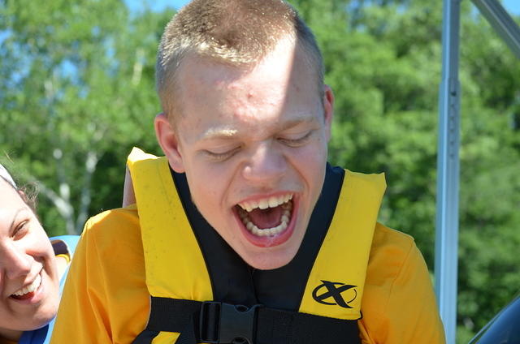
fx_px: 1189
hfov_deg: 24.7
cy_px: 172
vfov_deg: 16.5
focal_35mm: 82
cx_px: 260
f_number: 6.3
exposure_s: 1/320
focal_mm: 55
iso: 200
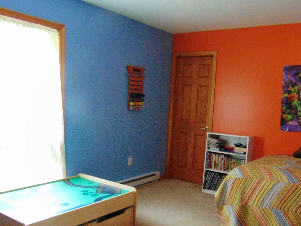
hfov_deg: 55.3
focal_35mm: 33
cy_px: 145
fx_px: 287
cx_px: 156
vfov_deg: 42.5
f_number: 3
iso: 400
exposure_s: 1/15
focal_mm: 4.5
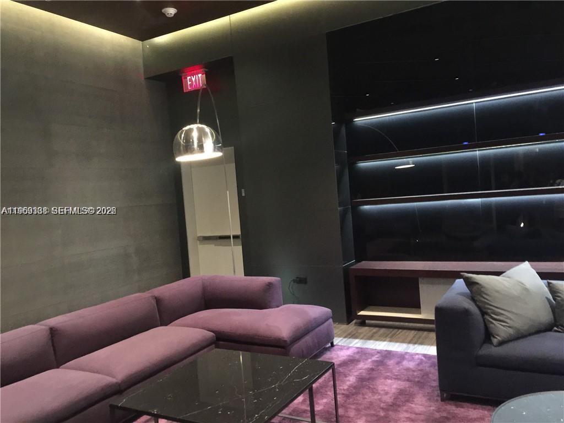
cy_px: 212
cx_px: 282
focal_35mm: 29
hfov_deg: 61.7
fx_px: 472
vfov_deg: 48.2
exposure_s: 1/4
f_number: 2.2
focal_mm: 4.15
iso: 100
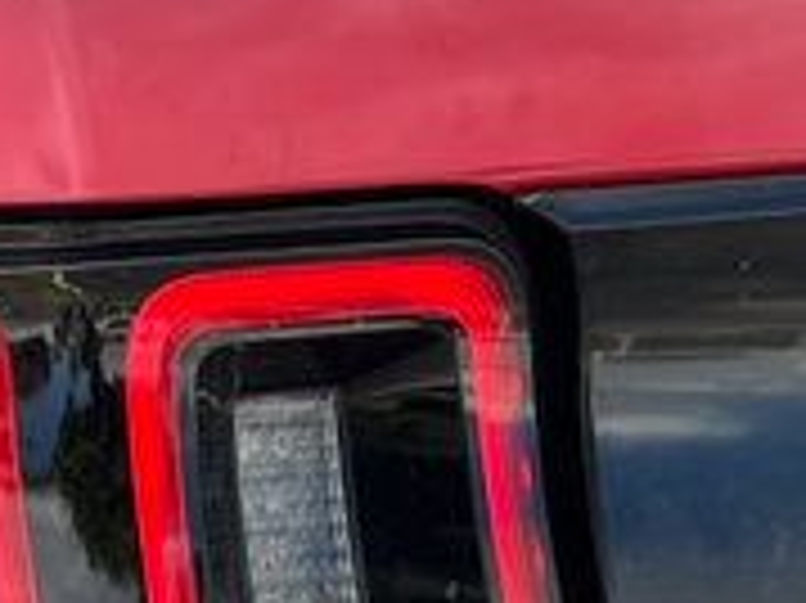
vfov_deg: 9.5
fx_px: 3467
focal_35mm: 149
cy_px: 1048
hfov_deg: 13.2
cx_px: 194
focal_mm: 5.7
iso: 50
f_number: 1.5
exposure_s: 1/646
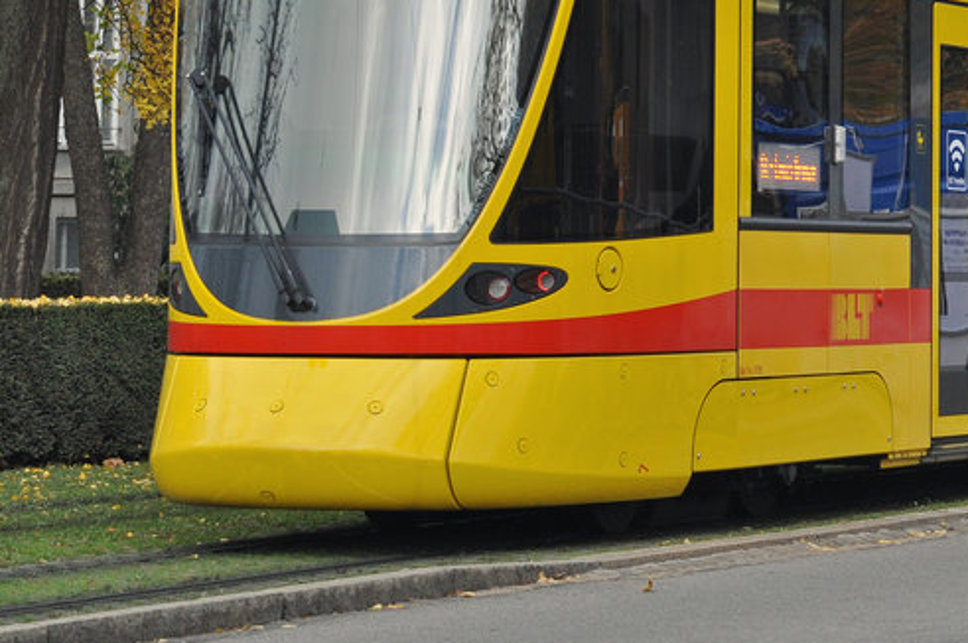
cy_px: 23
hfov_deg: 11.6
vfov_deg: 7.7
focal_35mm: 176
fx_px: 4726
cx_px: 948
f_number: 5
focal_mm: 48
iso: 400
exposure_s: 1/800
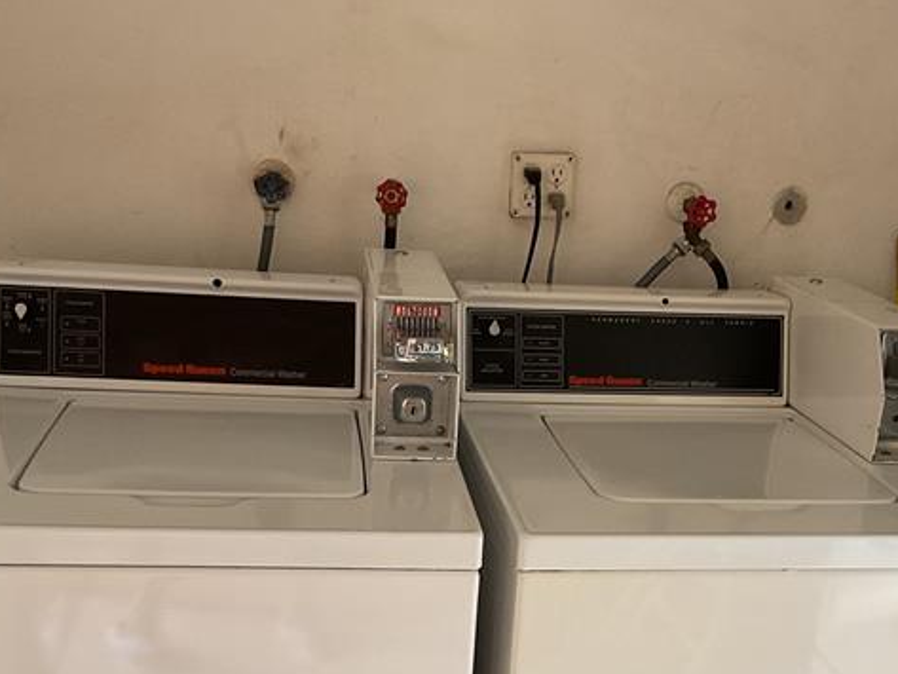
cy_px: 534
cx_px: 494
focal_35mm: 49
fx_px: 1271
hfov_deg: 38.9
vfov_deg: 29.1
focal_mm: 3
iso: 100
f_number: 1.8
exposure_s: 1/60
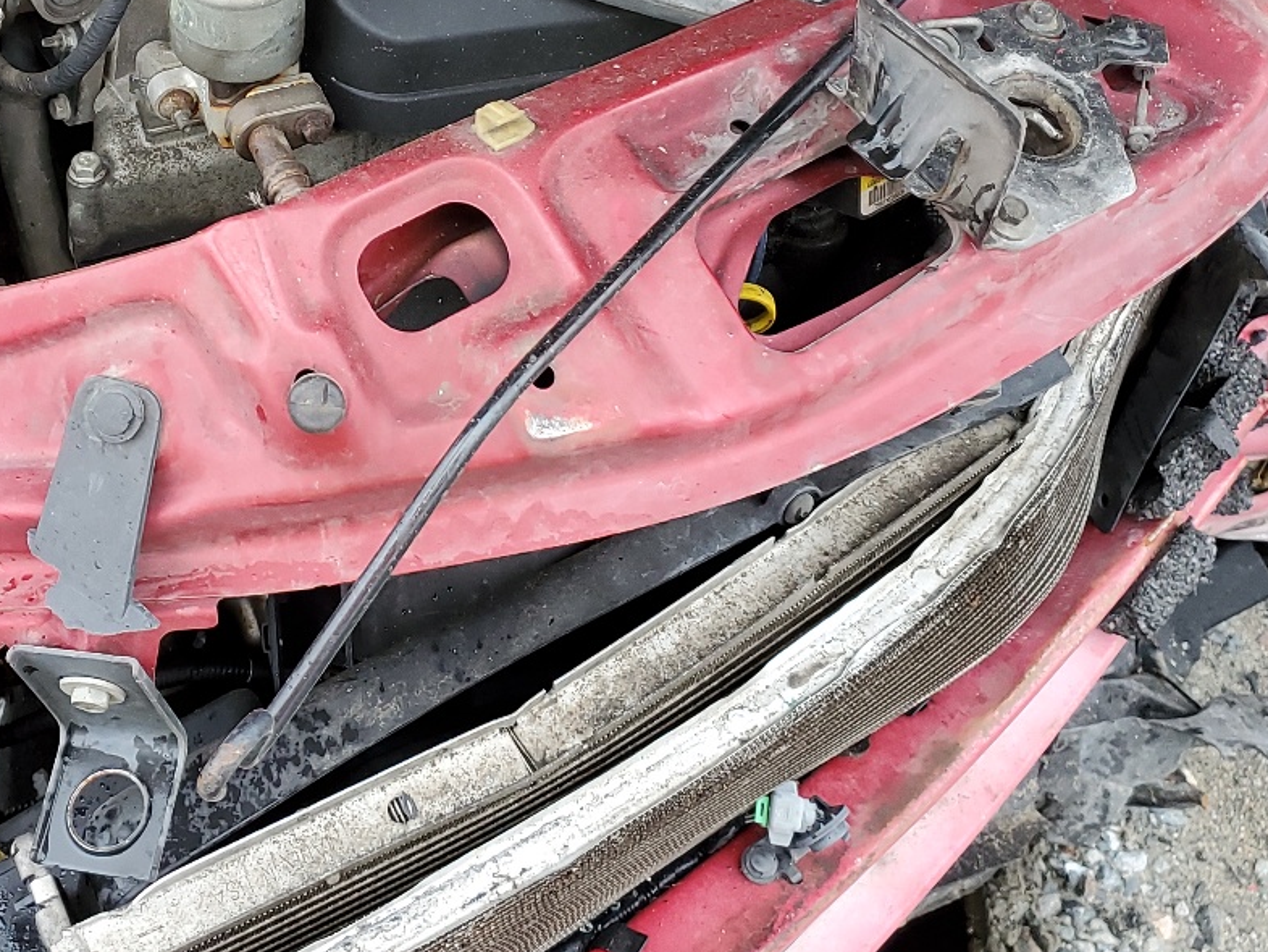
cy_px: 213
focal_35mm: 53
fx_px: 1942
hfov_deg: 35.5
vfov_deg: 27.1
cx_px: 342
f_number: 1.5
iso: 82
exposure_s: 1/120
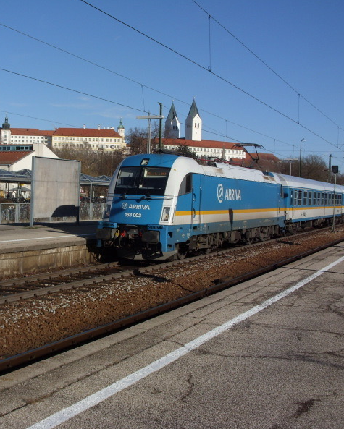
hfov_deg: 29.6
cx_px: 70
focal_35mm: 50
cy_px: 213
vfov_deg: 37.3
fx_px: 636
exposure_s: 1/804
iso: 50
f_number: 4.9
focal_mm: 6.3
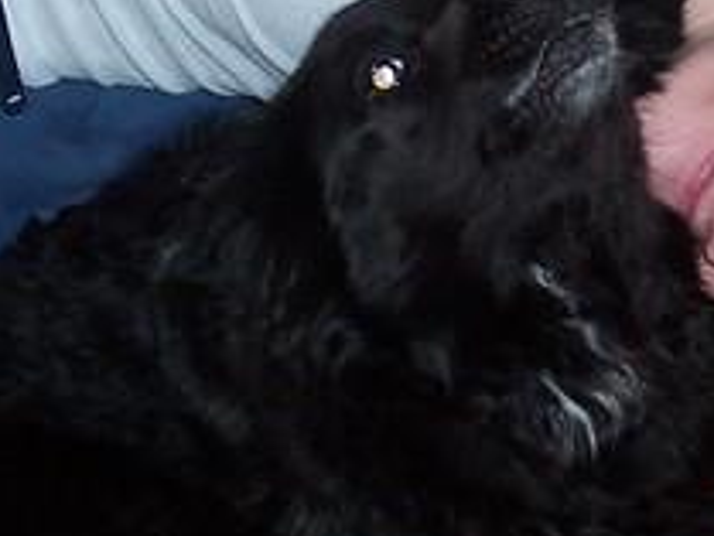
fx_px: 2910
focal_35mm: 141
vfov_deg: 10.5
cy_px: 150
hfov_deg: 13.9
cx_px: 646
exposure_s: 1/60
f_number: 3
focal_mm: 7
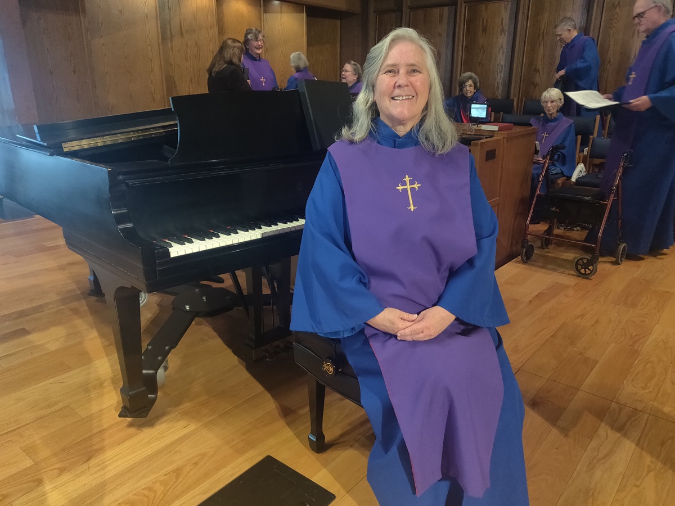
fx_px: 487
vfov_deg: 54.9
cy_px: 253
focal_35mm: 25
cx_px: 338
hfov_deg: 69.4
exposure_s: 1/20
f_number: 1.7
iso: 800
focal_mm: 4.25
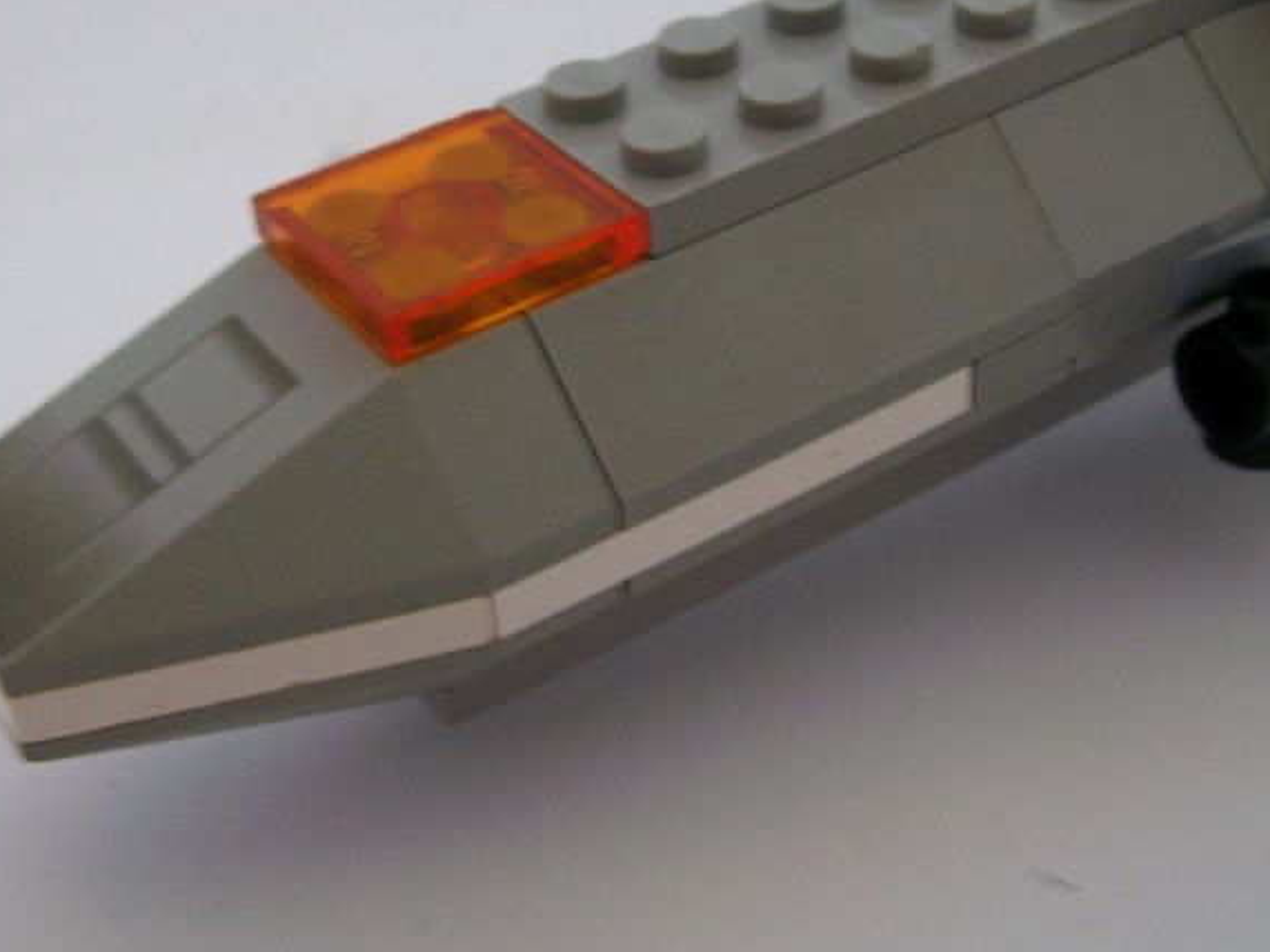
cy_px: 331
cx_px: 472
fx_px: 2238
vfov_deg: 23.9
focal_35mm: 61
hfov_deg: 31.5
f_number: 2.7
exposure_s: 1/8
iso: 160
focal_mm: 5.6
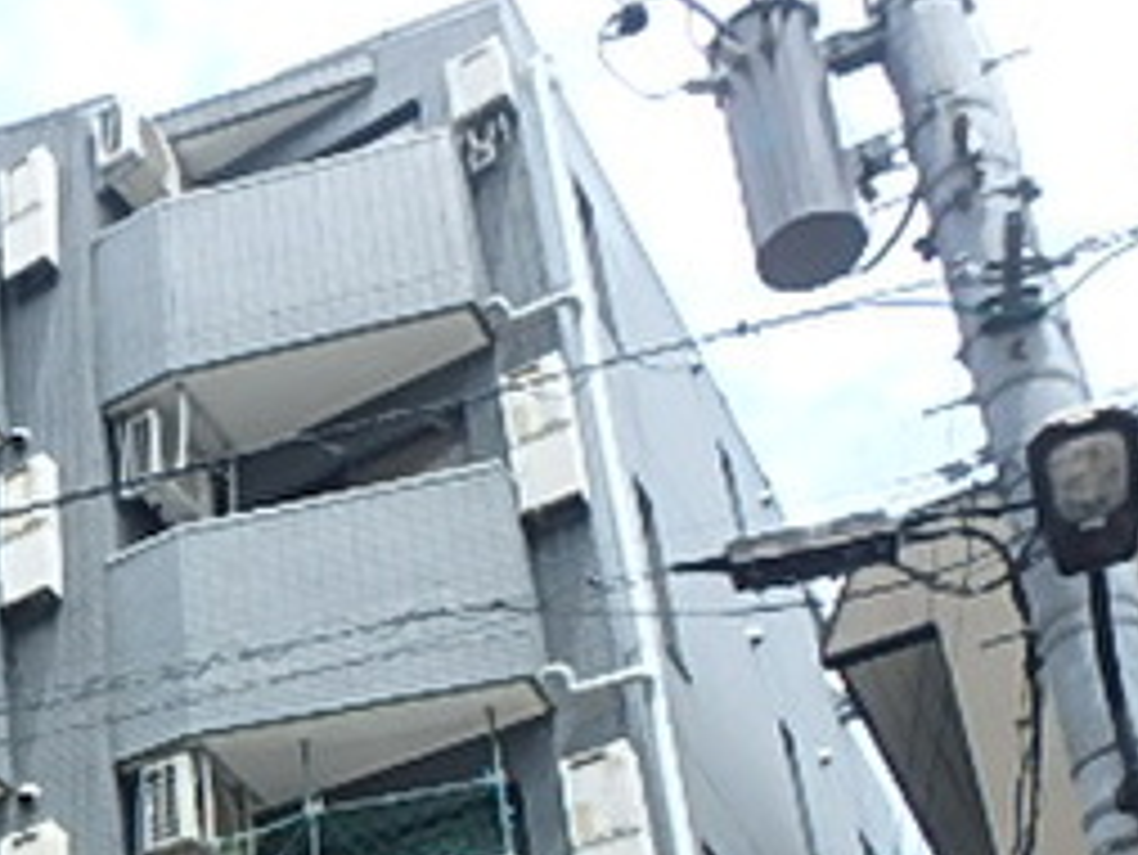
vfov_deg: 22.5
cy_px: 1118
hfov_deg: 29.7
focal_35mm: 58
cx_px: -135
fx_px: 1908
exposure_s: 1/800
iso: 125
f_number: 3.5
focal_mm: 3.7
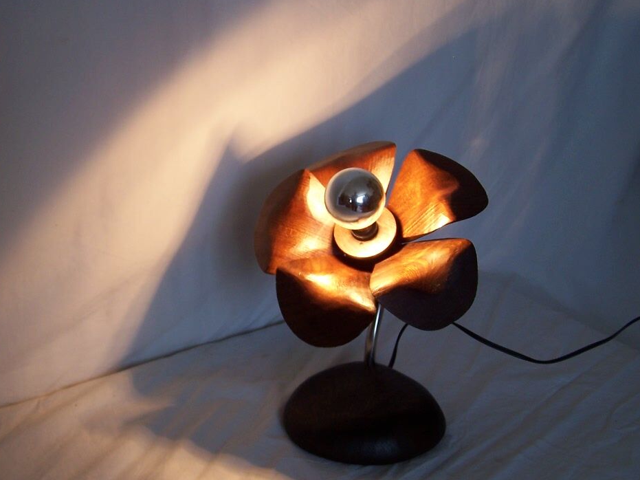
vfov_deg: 29.7
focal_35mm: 49
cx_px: 282
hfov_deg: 38.9
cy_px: 250
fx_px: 906
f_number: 2.8
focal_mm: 6.3
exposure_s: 1/30
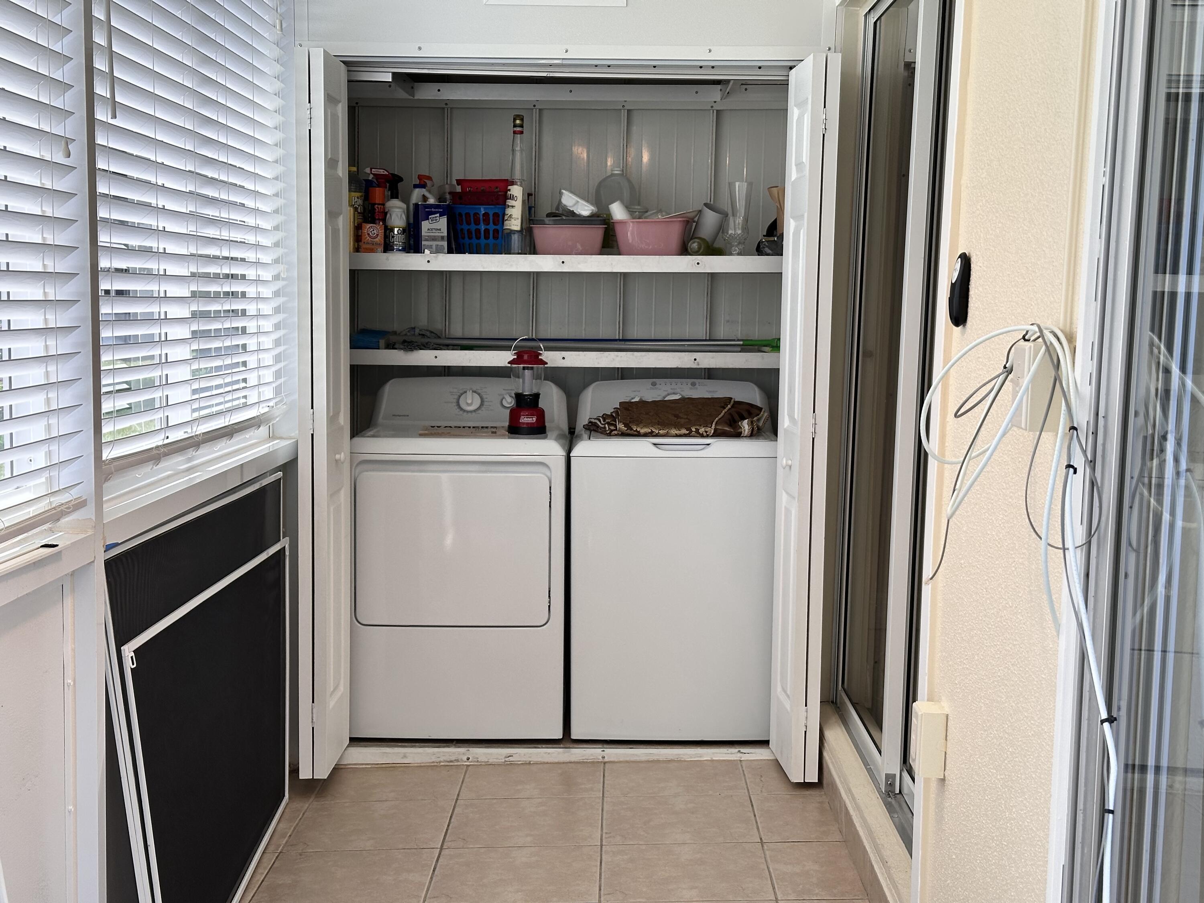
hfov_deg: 39.7
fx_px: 1670
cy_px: 452
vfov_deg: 30.3
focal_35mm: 48
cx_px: 602
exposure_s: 1/164
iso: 80
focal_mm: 6.86
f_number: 1.78
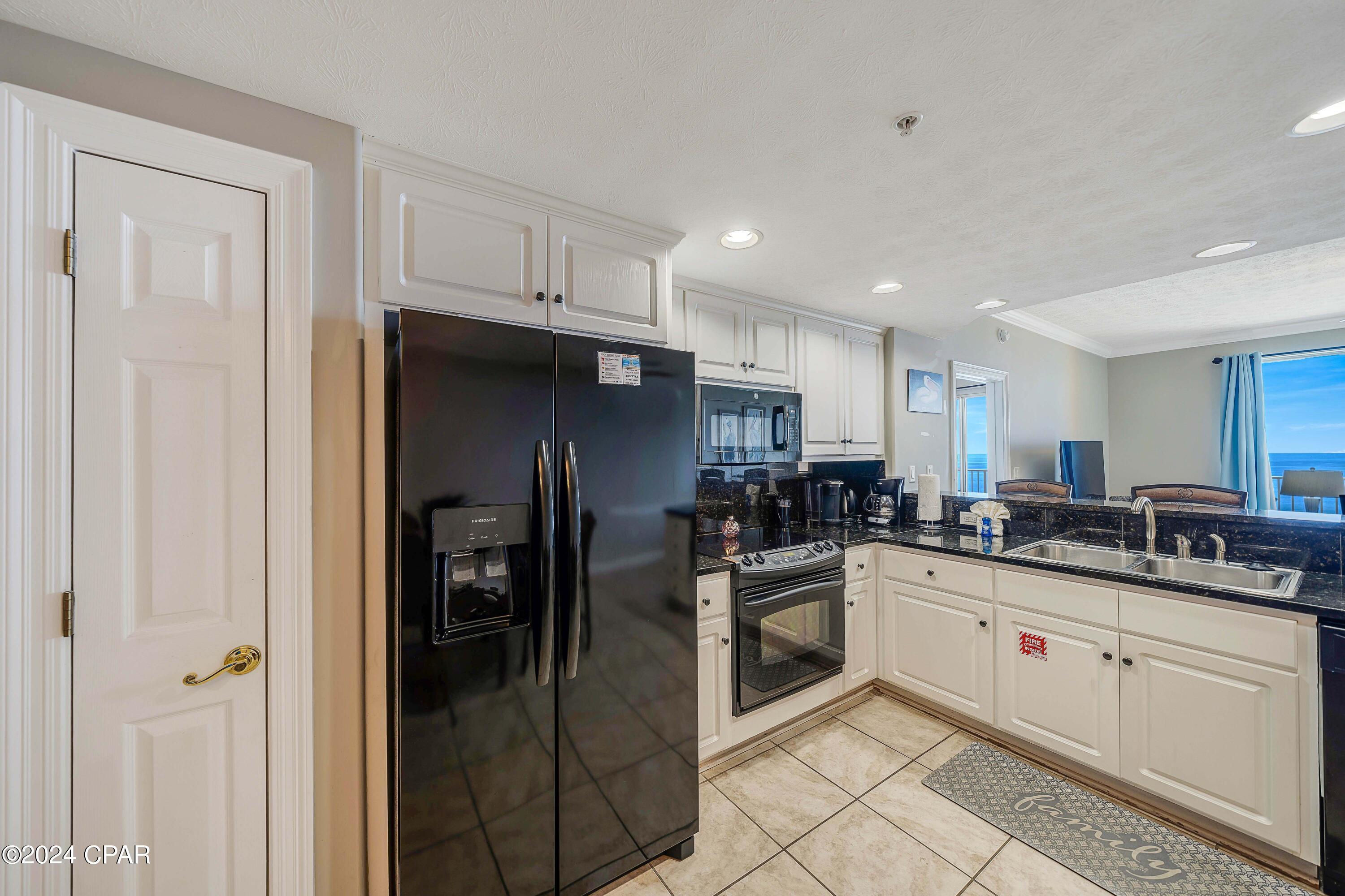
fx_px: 448
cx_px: 672
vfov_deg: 90.0
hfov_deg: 112.6
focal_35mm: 12
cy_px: 448
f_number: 5.6
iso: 100
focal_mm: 12
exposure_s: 1/10
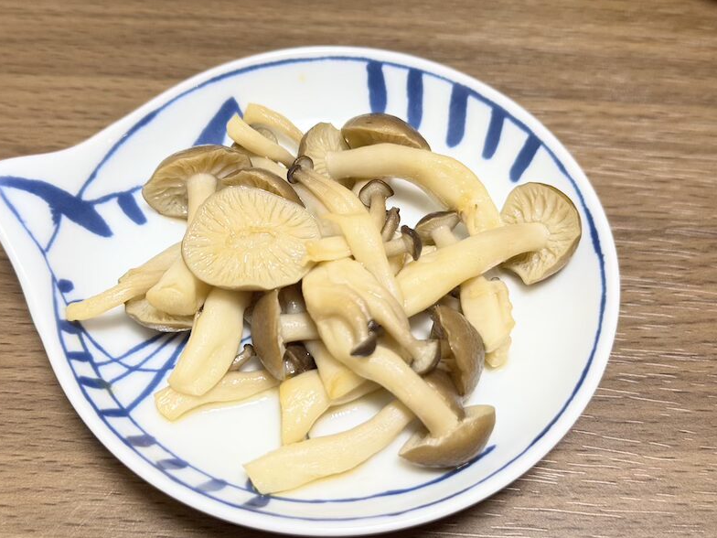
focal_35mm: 49
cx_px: 353
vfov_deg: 29.7
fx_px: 1015
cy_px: 274
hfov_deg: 38.9
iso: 250
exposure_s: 1/50
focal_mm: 6.76
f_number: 1.78
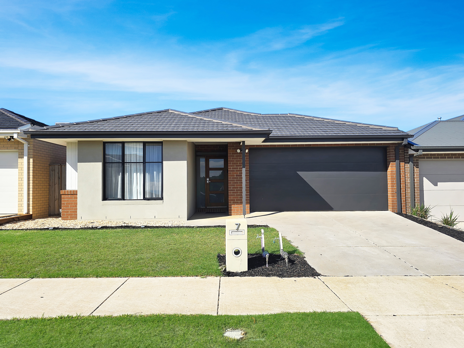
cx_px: 232
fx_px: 308
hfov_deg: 73.9
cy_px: 174
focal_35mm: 23
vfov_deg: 58.9
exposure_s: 1/992
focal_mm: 6.3
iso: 12
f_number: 1.7
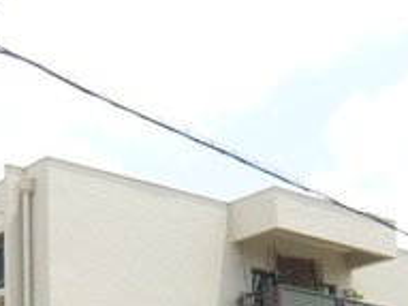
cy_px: 430
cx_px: 47
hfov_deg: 21.8
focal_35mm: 88
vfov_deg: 15.7
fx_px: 1037
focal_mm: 4.6
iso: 100
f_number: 8
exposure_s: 1/125
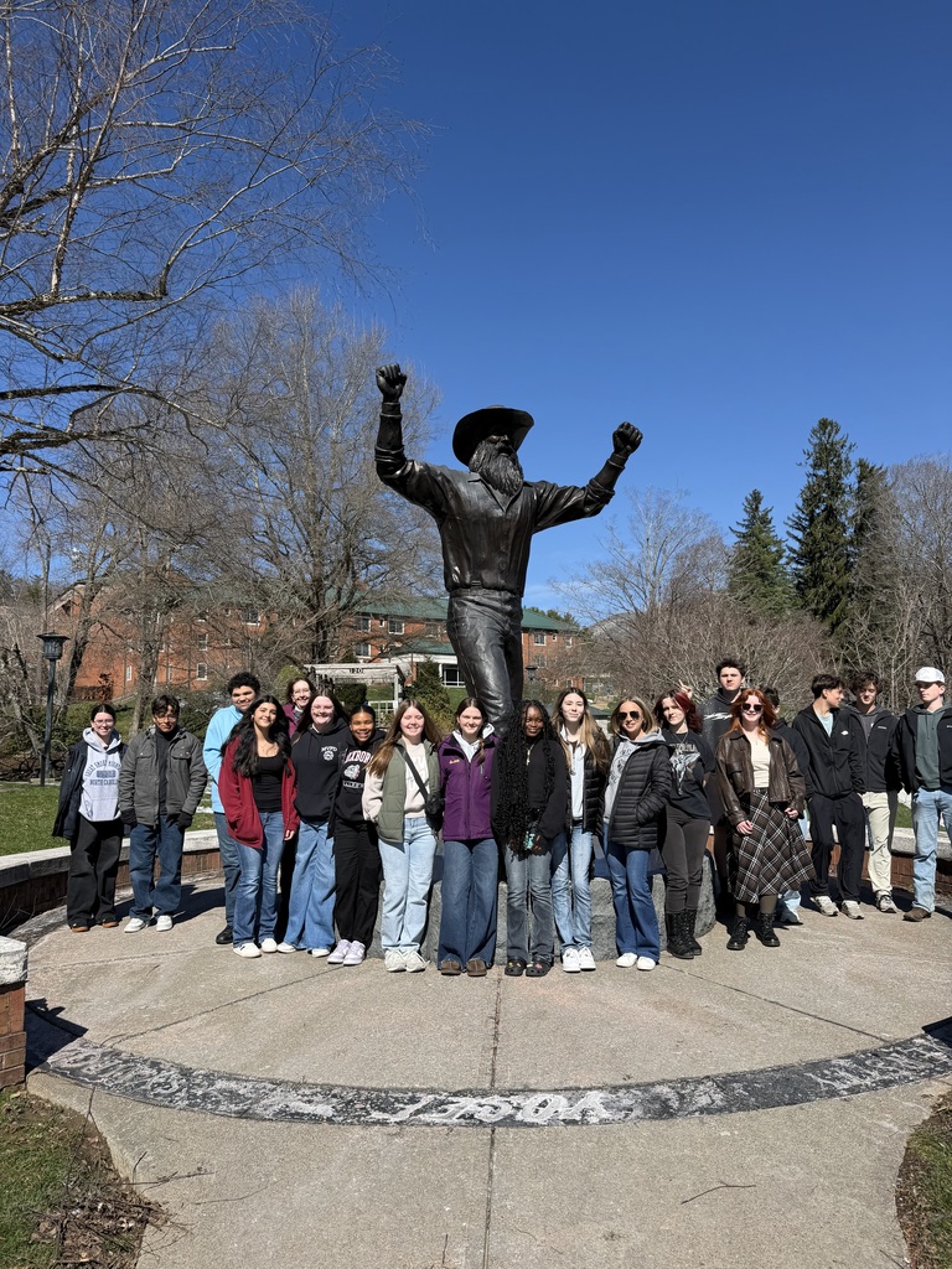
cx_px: 476
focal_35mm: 24
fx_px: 880
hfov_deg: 56.8
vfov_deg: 71.6
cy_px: 634
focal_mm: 6.76
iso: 80
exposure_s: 1/4405
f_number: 1.78
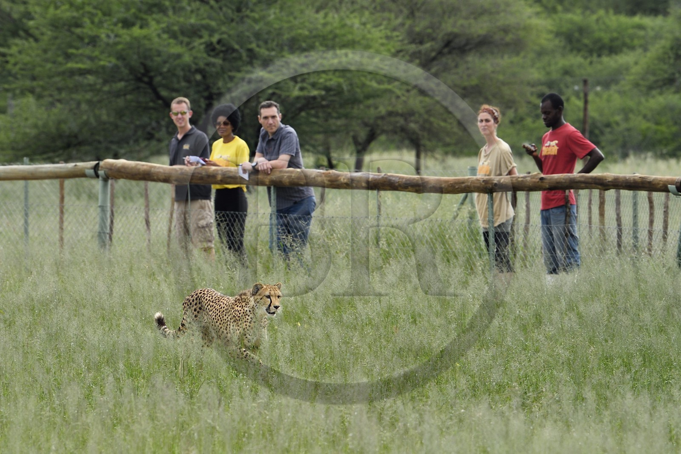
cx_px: 340
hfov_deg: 10.3
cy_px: 227
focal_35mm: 200
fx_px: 3783
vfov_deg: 6.9
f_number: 5.6
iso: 400
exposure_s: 1/1000
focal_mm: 200
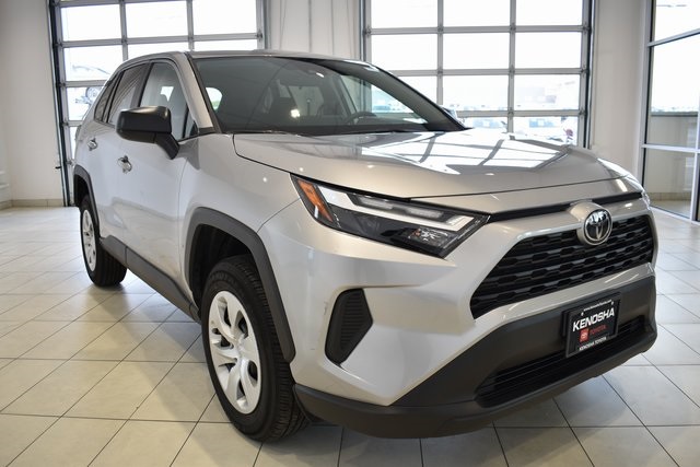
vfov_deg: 43.6
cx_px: 350
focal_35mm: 30
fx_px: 583
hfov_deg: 61.9
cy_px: 234
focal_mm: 20
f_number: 3.5
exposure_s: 1/40
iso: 100
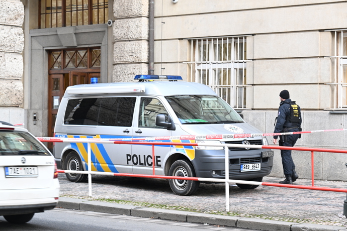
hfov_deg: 22.6
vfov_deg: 15.2
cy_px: 116
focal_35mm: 90
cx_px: 174
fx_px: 867
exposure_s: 1/160
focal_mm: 90
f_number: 5.6
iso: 2000
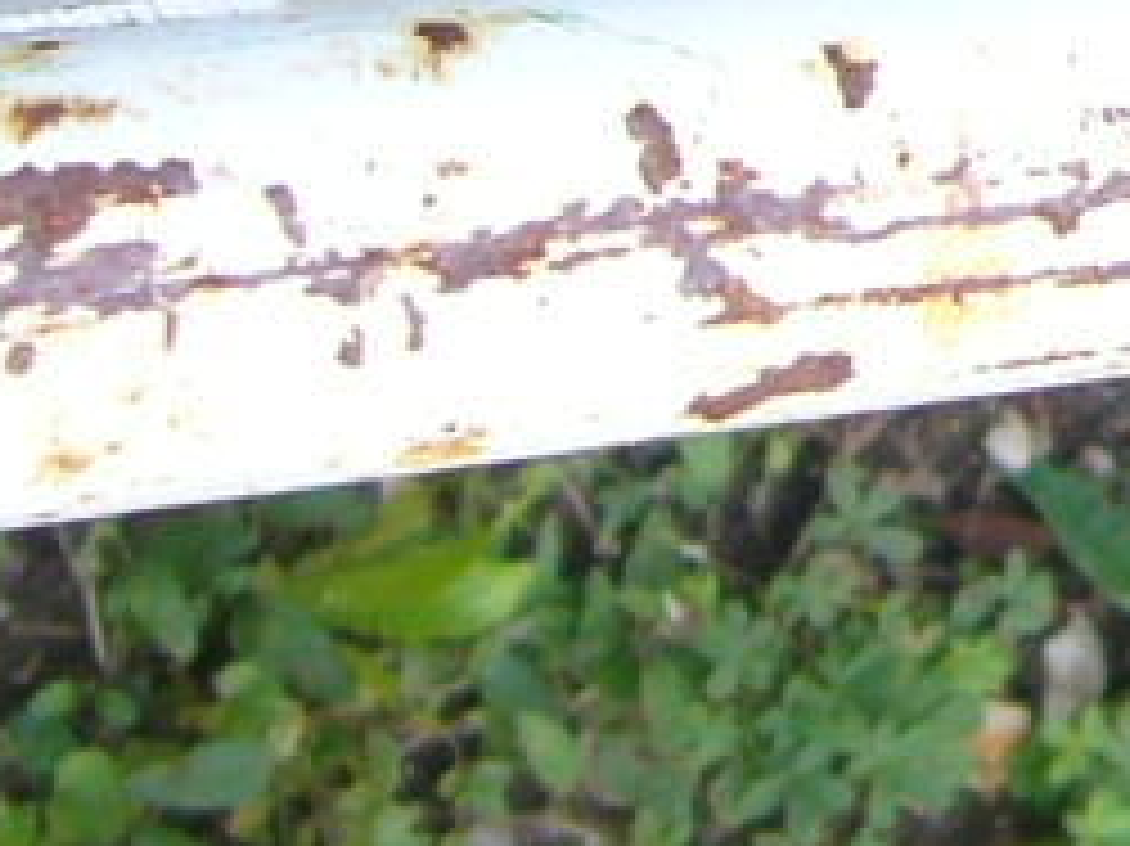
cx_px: 2039
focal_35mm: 223
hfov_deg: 8.5
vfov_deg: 6.6
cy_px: -144
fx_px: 7276
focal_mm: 5.8
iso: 80
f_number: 2.8
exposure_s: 1/60
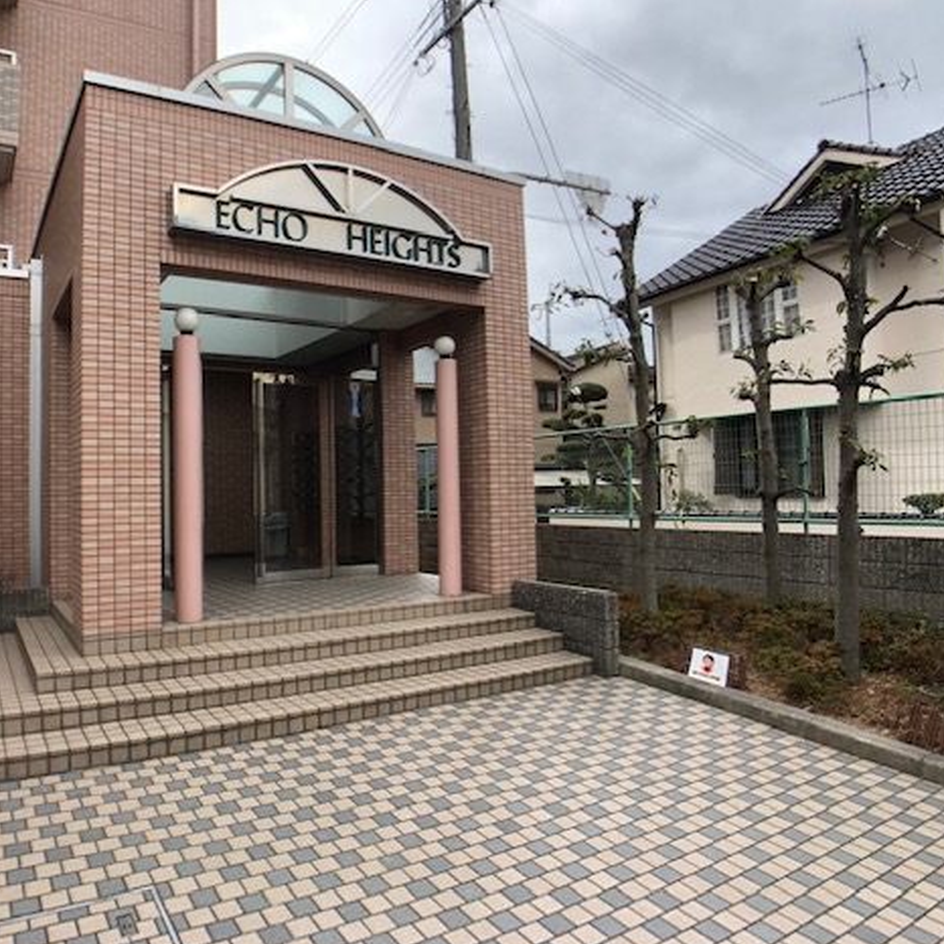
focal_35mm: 34
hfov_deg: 47.9
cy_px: 480
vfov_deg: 48.4
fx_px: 1049
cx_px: 340
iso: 20
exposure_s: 1/333
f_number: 1.8
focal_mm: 4
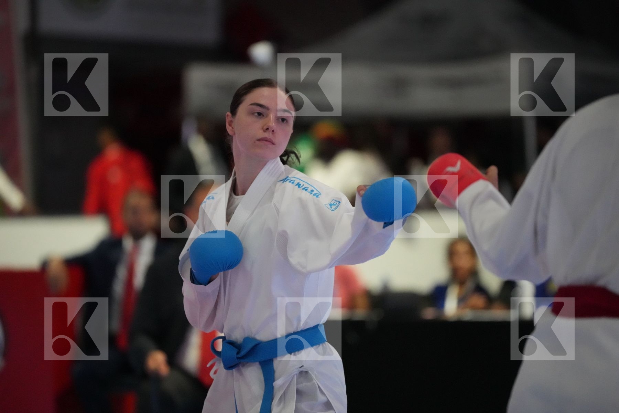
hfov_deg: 10.3
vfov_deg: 6.9
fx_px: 3439
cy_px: 206
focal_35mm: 200
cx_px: 310
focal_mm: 200
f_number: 2.8
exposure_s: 1/800
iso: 12800
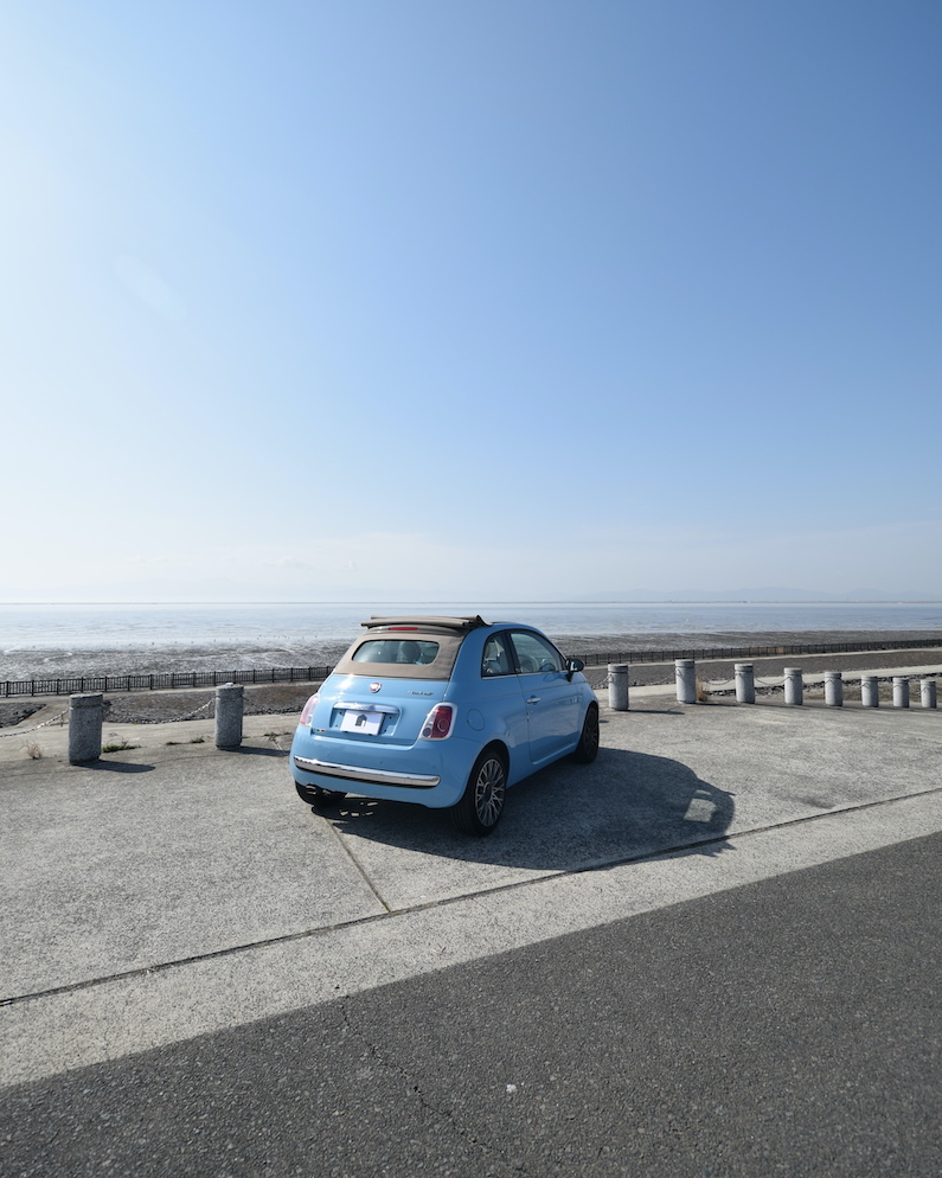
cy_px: 563
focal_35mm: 17
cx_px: 470
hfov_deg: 77.0
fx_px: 593
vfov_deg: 89.6
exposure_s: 1/1000
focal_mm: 10
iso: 100
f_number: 4.5
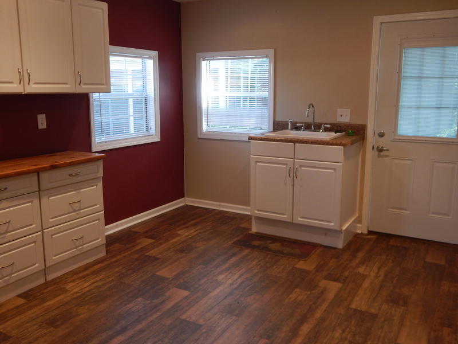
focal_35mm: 31
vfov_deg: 45.4
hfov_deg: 58.4
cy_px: 172
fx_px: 410
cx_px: 229
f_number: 3.2
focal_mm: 5.6
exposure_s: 1/30
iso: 140
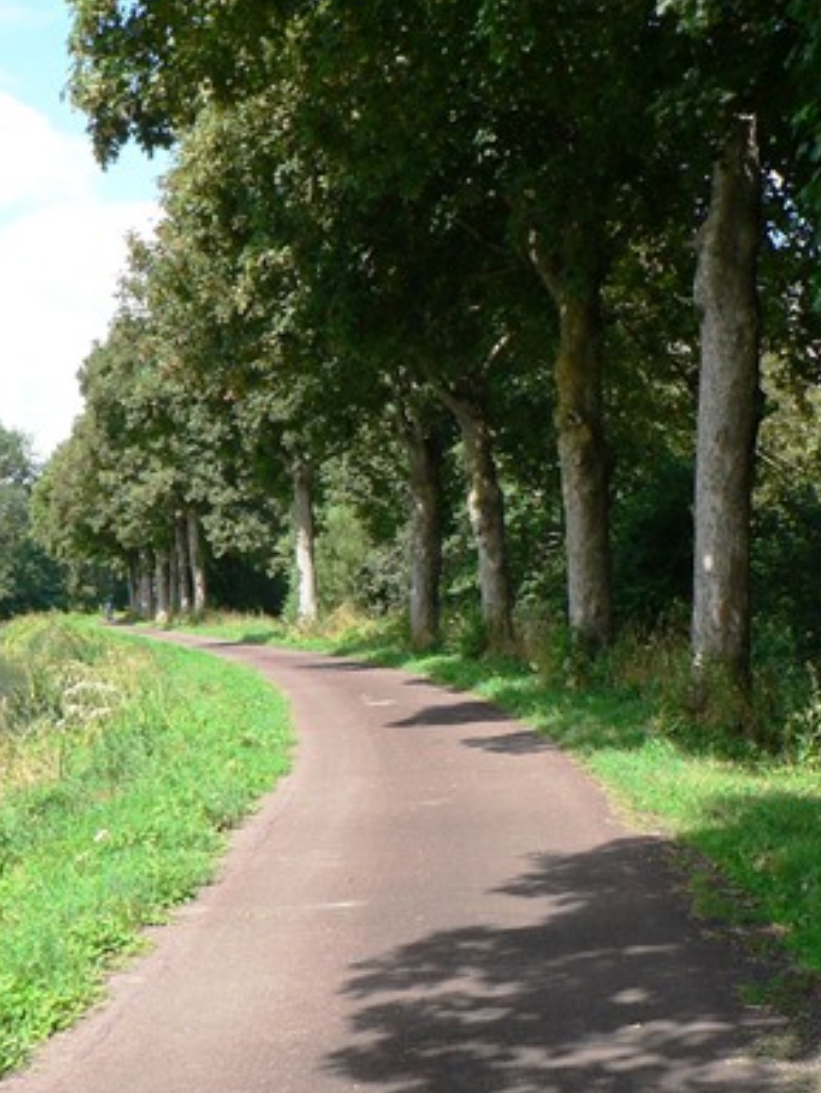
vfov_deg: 33.1
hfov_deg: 25.2
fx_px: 1832
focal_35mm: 58
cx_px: 365
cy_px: 674
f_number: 4
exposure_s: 1/250
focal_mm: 6
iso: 64
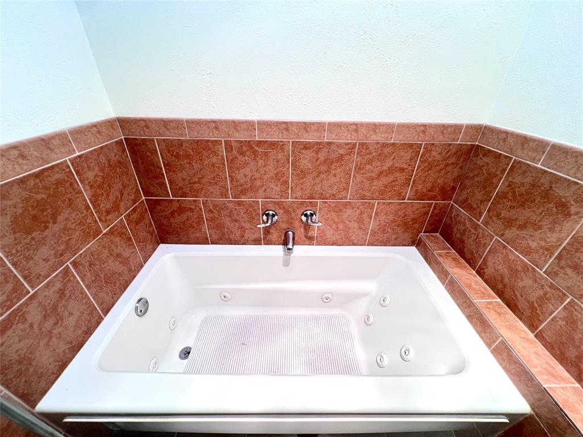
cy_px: 218
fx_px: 219
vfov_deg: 89.9
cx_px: 292
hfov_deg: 106.2
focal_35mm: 13
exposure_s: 1/120
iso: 200
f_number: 1.8
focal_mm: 1.57
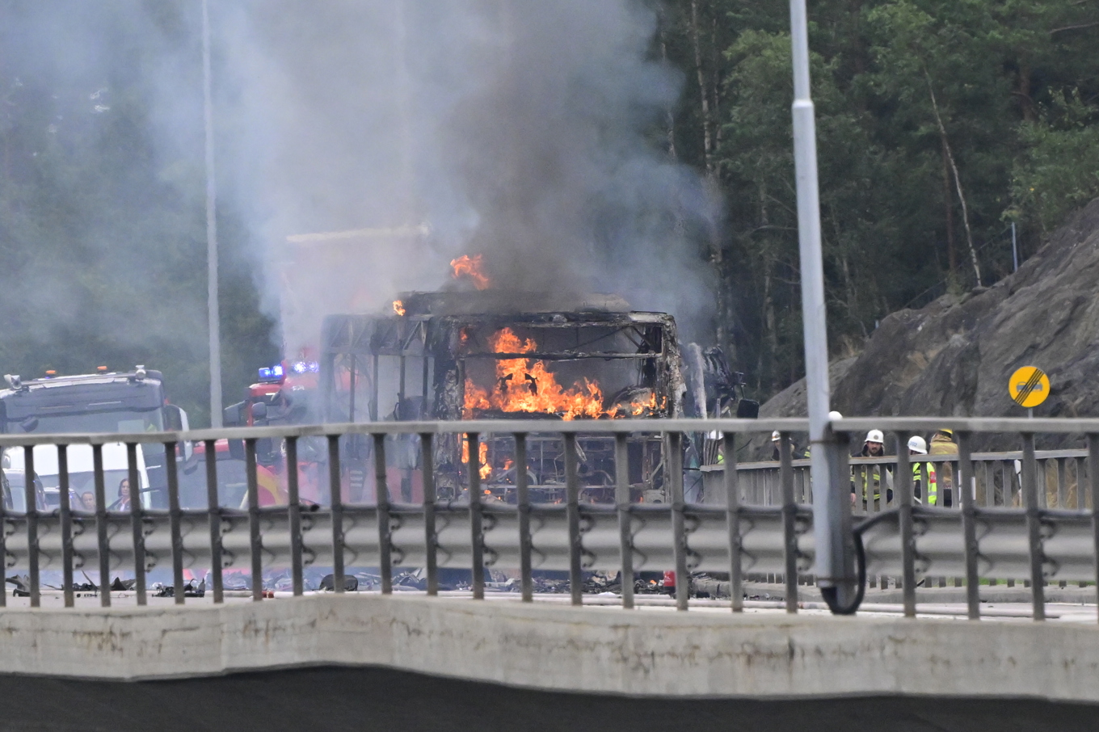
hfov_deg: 4.2
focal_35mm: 490
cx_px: 550
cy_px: 366
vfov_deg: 2.8
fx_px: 14954
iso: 2000
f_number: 9
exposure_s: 1/2000
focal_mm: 490
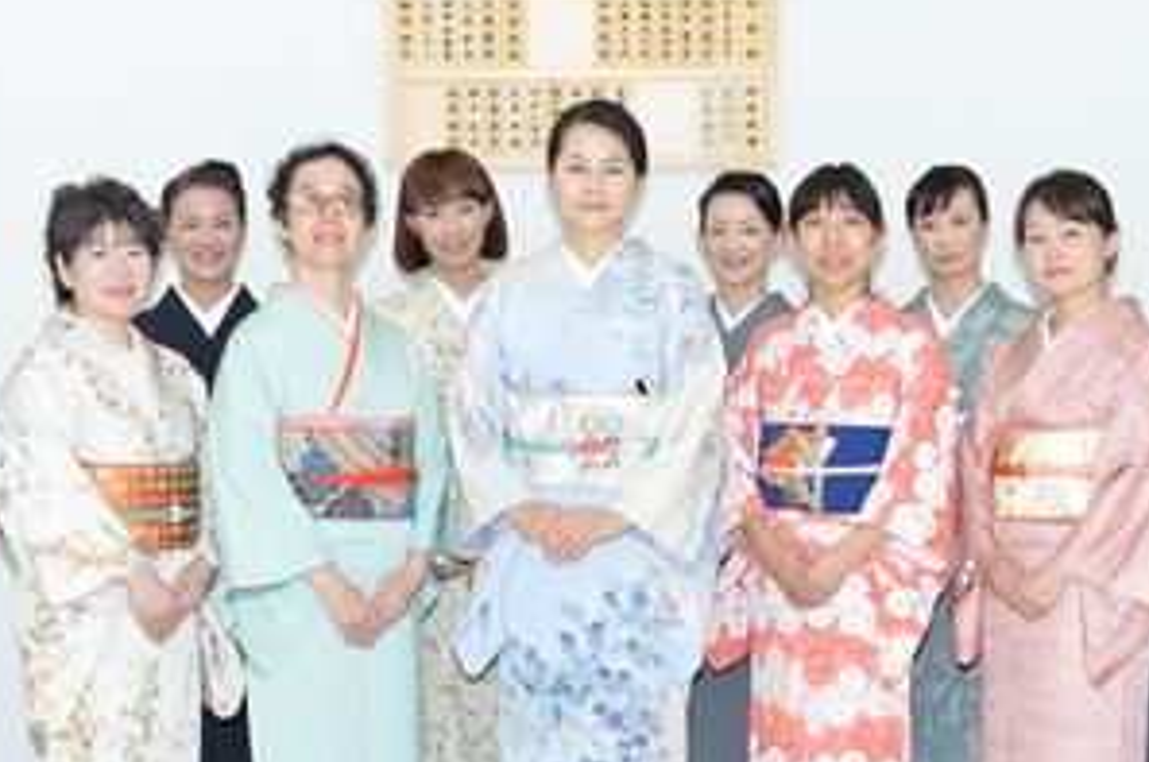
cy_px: 495
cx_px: 607
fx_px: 1944
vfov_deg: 22.1
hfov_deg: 32.9
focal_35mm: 61
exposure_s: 1/100
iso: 400
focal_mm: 24
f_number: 5
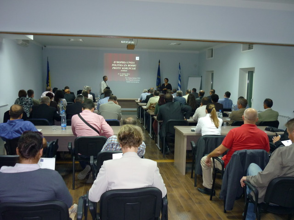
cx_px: 147
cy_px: 110
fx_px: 280
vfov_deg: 42.9
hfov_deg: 55.4
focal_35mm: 33
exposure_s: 1/8
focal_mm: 5.5
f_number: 2.8
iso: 160
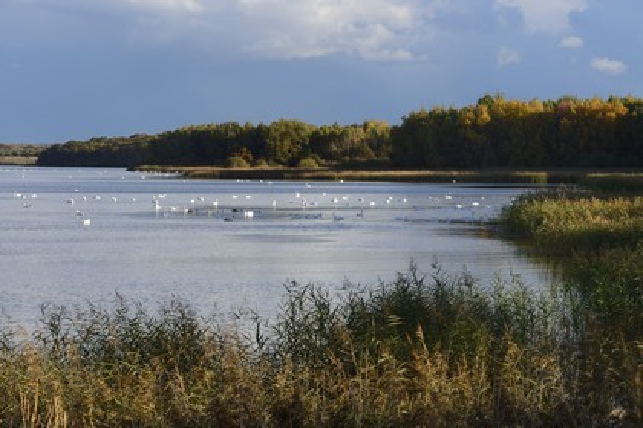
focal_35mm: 112
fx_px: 2000
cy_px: 214
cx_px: 322
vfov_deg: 12.2
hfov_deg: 18.3
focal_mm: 112
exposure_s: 1/160
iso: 200
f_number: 13
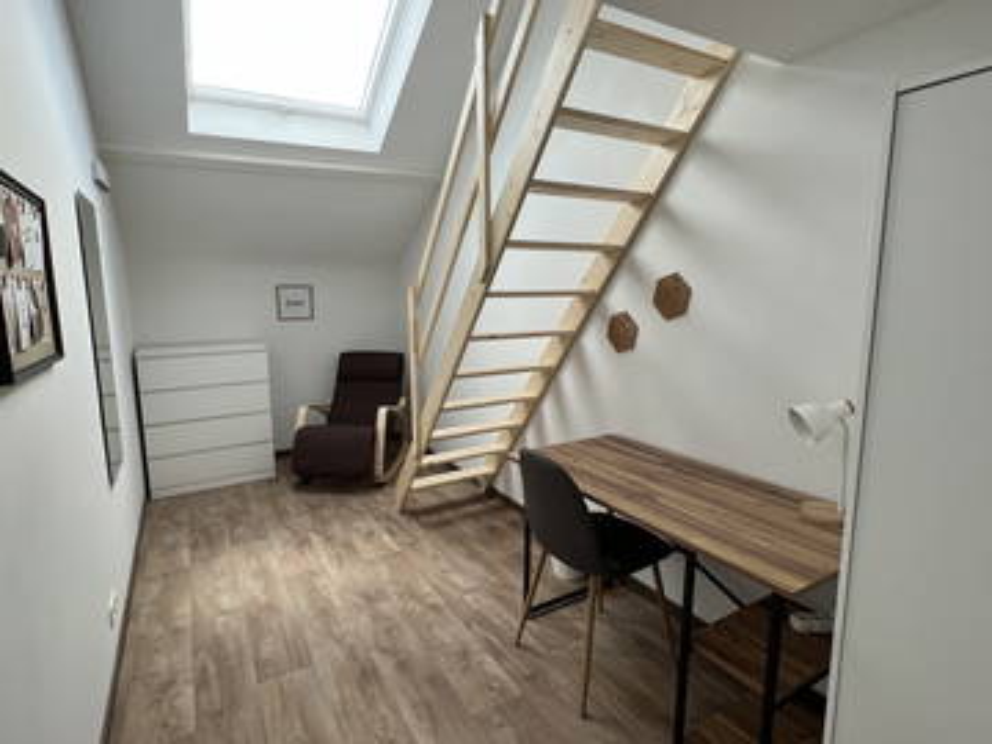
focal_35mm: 13
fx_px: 373
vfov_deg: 89.9
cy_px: 372
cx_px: 496
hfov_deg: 106.2
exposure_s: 1/99
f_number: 1.8
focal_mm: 1.57
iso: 50
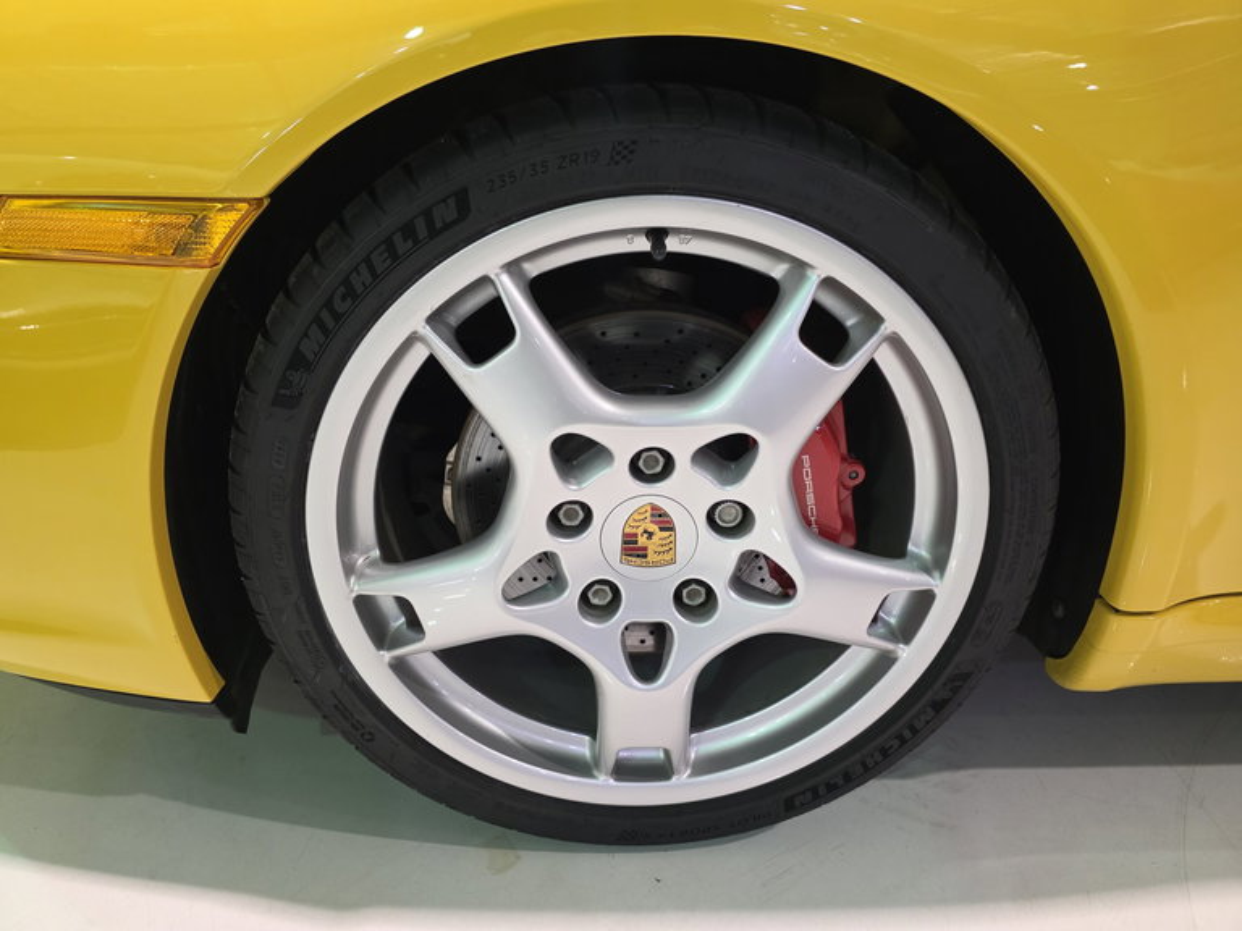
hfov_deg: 73.9
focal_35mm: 23
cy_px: 466
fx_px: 825
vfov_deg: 58.9
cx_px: 621
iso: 800
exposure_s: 1/120
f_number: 1.7
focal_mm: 6.3
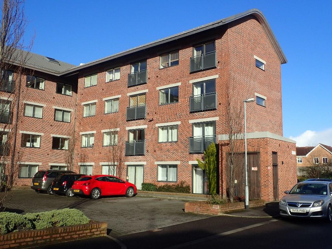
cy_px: 124
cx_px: 166
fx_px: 336
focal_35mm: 35
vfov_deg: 40.7
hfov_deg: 52.6
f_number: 3.5
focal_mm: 6.42
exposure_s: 1/1000
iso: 100
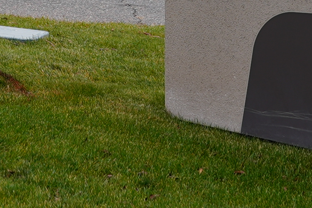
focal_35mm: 198
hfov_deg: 10.3
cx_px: 57
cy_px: -129
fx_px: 1718
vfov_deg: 6.8
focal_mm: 35
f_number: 5
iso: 80
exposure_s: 1/125
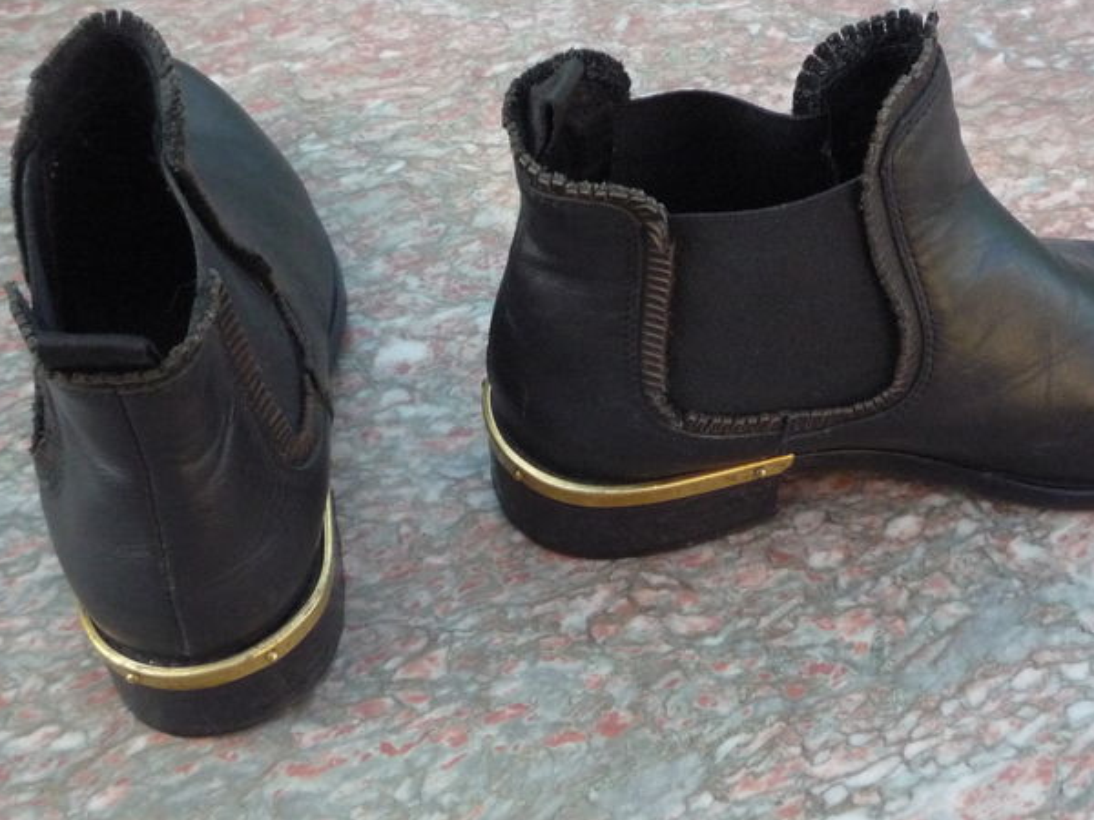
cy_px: 410
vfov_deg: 29.1
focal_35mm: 50
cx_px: 562
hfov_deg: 38.2
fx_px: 1580
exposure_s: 1/320
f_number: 3.3
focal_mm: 5.2
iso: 400
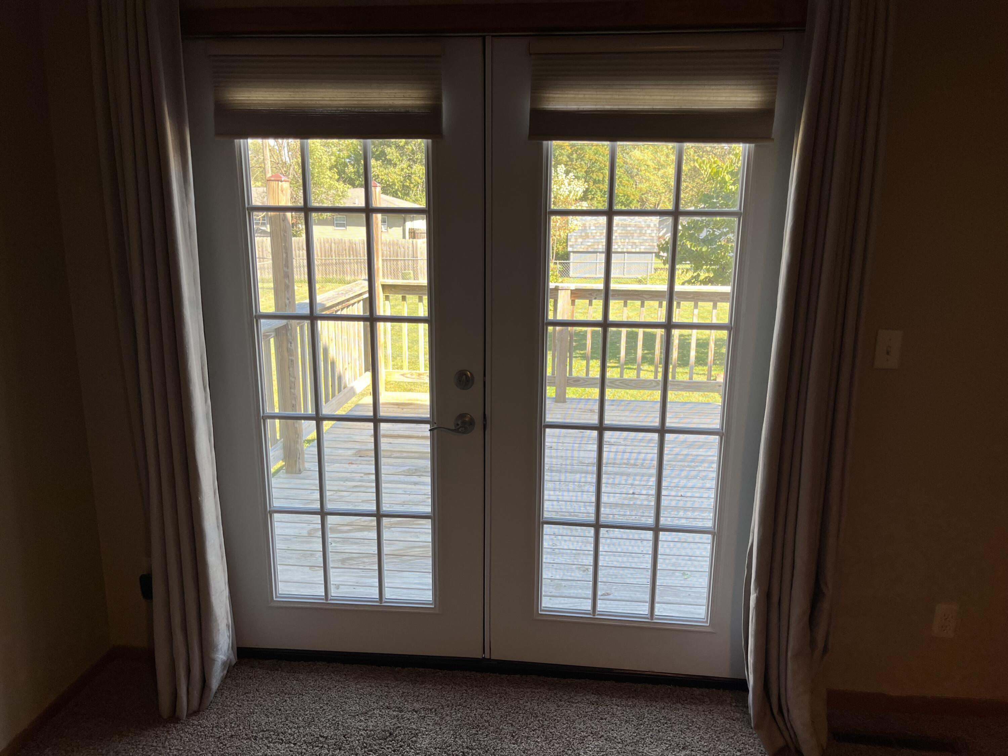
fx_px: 757
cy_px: 378
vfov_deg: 53.1
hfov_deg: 67.3
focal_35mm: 26
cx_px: 504
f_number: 1.6
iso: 40
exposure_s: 1/120
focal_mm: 5.1
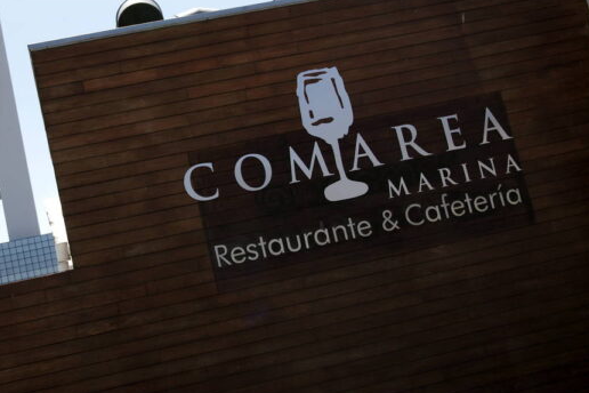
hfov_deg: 34.2
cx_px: 200
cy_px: 106
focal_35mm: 58
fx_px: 949
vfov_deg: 23.2
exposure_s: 1/400
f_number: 9
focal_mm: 26
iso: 200
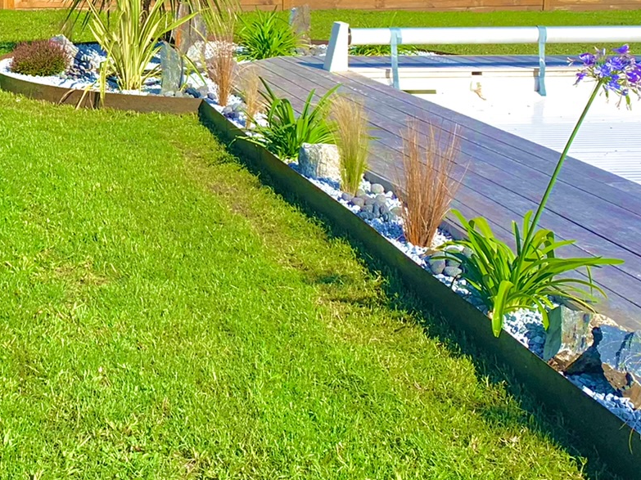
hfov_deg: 27.3
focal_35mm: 68
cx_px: 36
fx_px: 1259
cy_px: 75
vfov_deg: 21.3
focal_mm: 4.25
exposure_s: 1/1880
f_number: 1.8
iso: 25
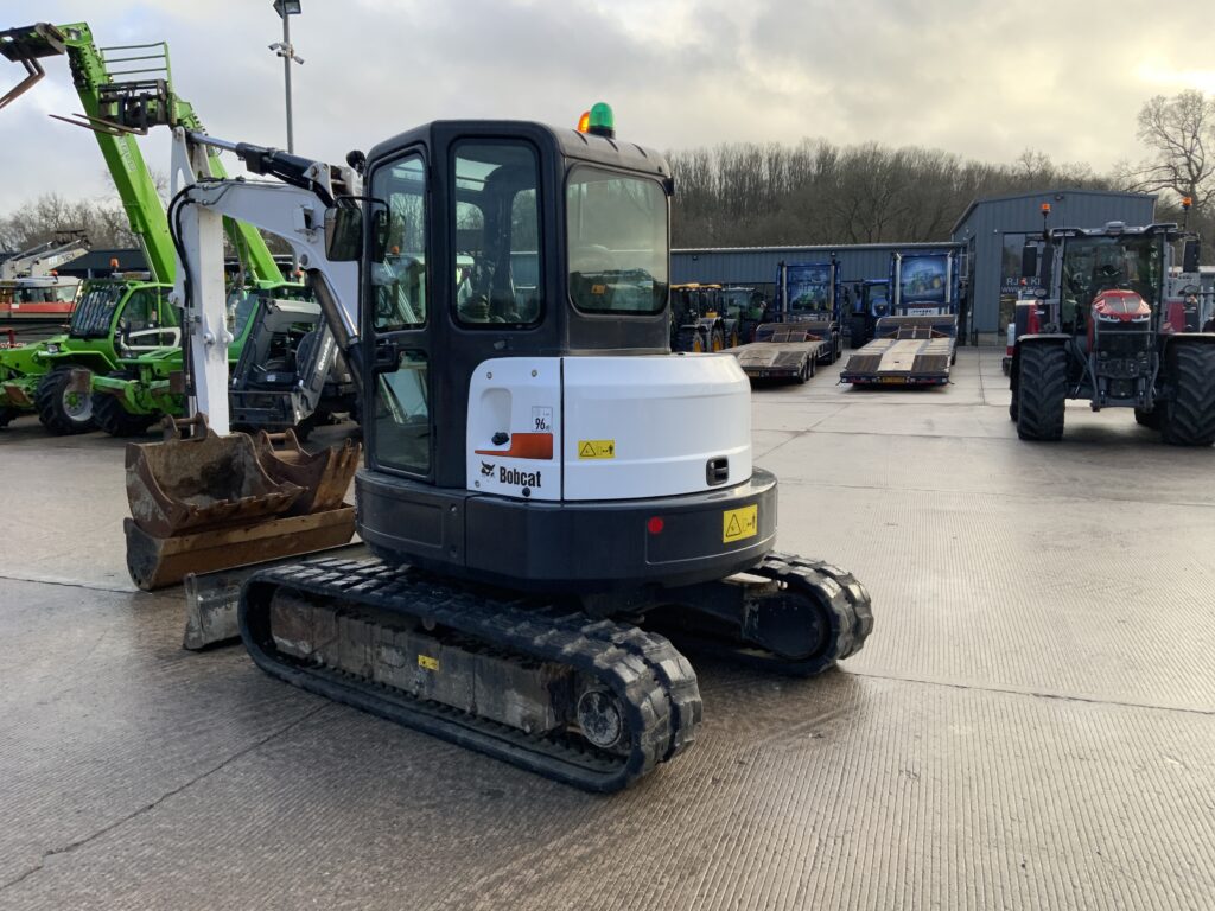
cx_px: 608
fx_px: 1018
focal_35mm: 29
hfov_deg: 61.7
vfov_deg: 48.2
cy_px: 456
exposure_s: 1/280
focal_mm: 3
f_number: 1.8
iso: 16
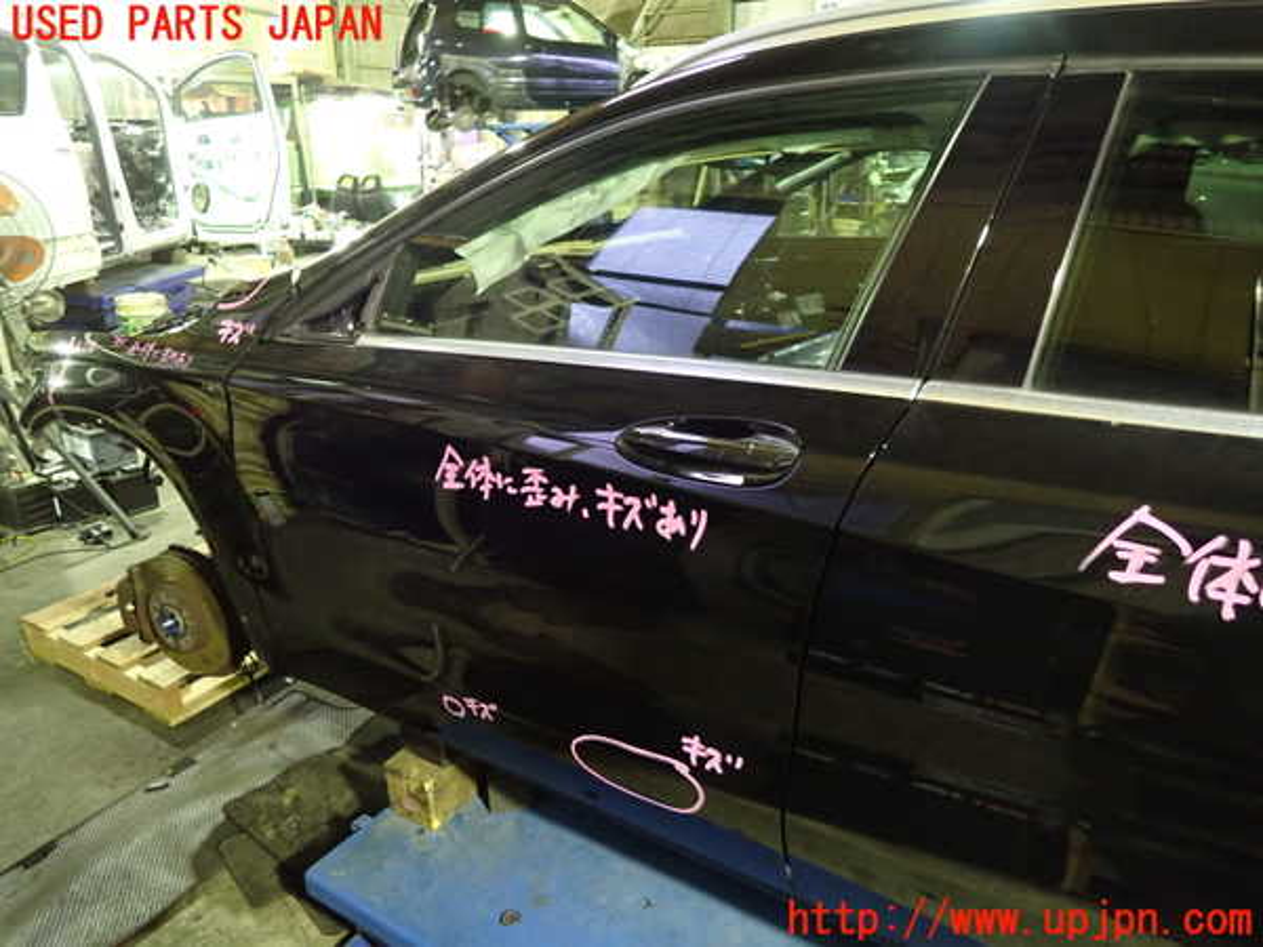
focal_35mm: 25
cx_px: 632
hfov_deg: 69.4
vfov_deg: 54.9
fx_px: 912
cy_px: 474
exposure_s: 1/10
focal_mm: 4.5
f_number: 2
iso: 800
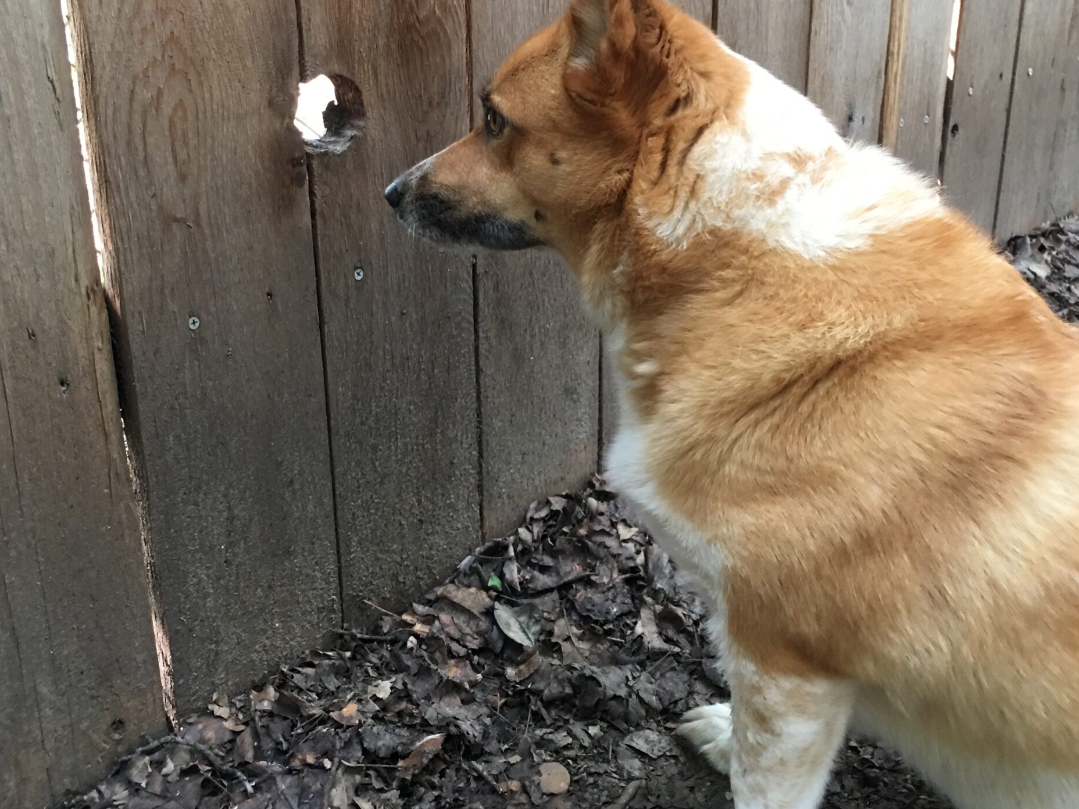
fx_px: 1247
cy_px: 292
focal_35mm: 40
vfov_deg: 35.7
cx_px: 431
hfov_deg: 46.5
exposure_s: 1/15
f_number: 2.2
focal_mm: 4.15
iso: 50
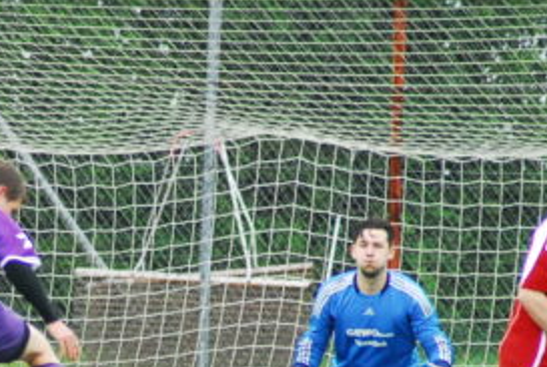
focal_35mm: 823
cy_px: 381
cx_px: -94
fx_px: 12531
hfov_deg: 2.5
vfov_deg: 1.7
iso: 800
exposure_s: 1/500
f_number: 5
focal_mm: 195
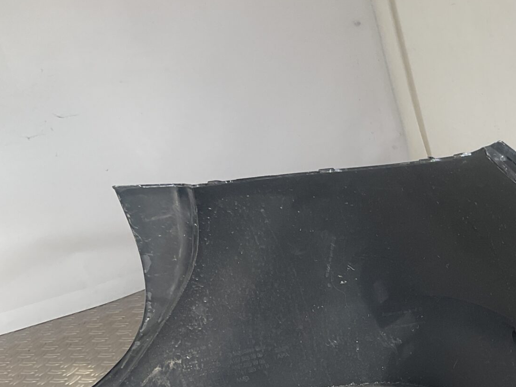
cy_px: 343
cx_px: 543
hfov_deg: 26.7
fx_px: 1014
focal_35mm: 68
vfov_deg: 21.2
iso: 16
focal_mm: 3
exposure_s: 1/287
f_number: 1.8
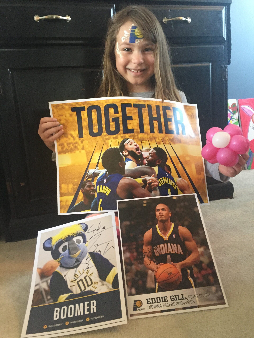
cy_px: 169
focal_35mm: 29
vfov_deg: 61.7
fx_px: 284
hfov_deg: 48.2
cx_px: 127
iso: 250
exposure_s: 1/20
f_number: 2.2
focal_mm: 4.15
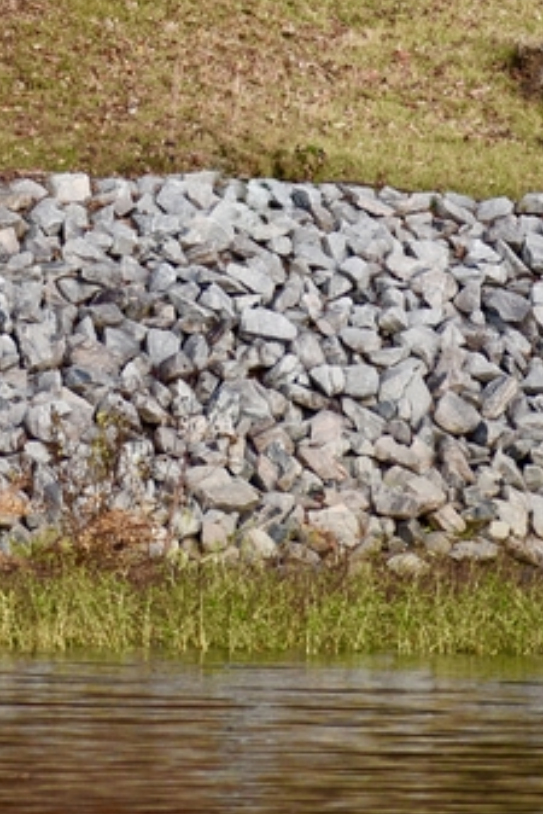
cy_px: -355
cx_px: -238
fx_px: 14419
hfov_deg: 2.2
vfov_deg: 3.2
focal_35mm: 638
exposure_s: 1/1000
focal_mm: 140
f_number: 4.8
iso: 450
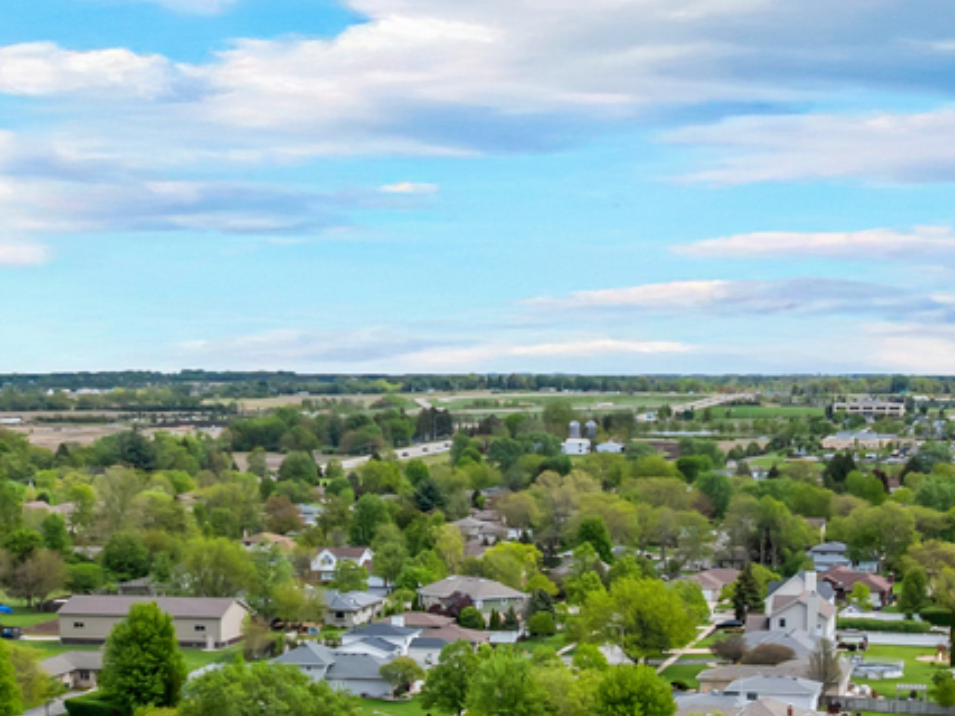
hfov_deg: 24.1
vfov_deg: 17.9
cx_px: 546
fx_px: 2234
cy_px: 629
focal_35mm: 81
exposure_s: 1/3200
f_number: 2.8
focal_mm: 12.29
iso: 100
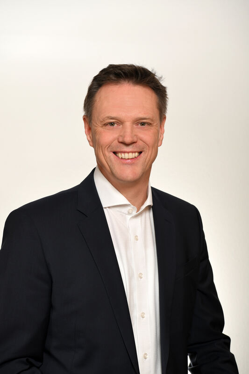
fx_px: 727
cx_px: 124
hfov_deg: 19.4
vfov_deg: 28.8
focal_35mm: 70
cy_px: 187
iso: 200
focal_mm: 70
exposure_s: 1/200
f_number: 7.1
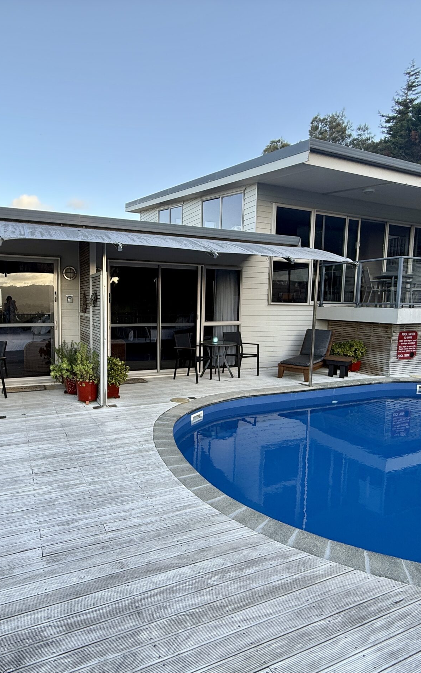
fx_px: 367
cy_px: 340
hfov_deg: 58.9
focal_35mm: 20
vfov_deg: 85.1
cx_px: 160
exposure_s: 1/137
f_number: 2.2
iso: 50
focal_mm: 2.22
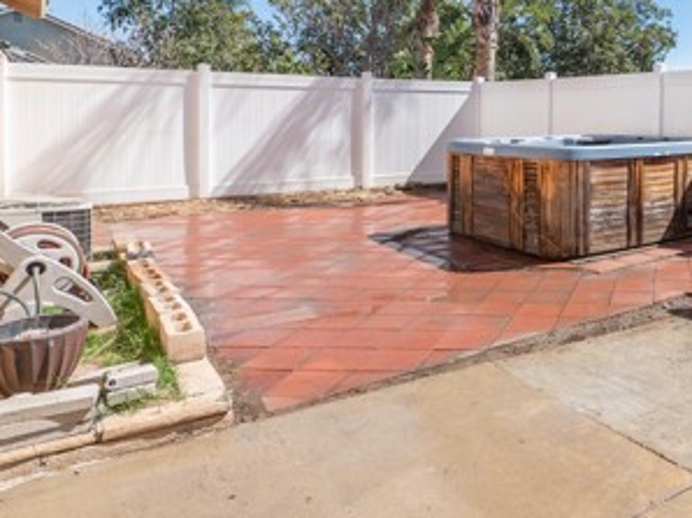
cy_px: 159
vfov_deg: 44.5
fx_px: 619
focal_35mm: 31
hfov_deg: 49.6
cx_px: 664
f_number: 9
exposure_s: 1/125
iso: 100
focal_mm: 15
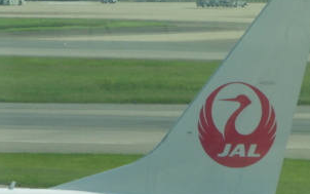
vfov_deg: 2.0
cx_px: -184
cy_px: 224
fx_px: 5671
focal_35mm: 671
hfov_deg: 3.1
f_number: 6.3
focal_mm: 33.3
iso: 100
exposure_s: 1/320
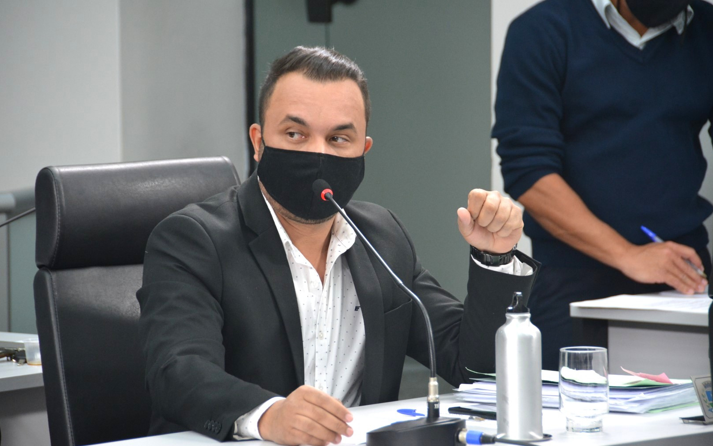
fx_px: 4470
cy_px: 232
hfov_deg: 9.1
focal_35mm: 230
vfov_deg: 5.7
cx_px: 356
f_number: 5.6
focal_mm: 150
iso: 1800
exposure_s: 1/125
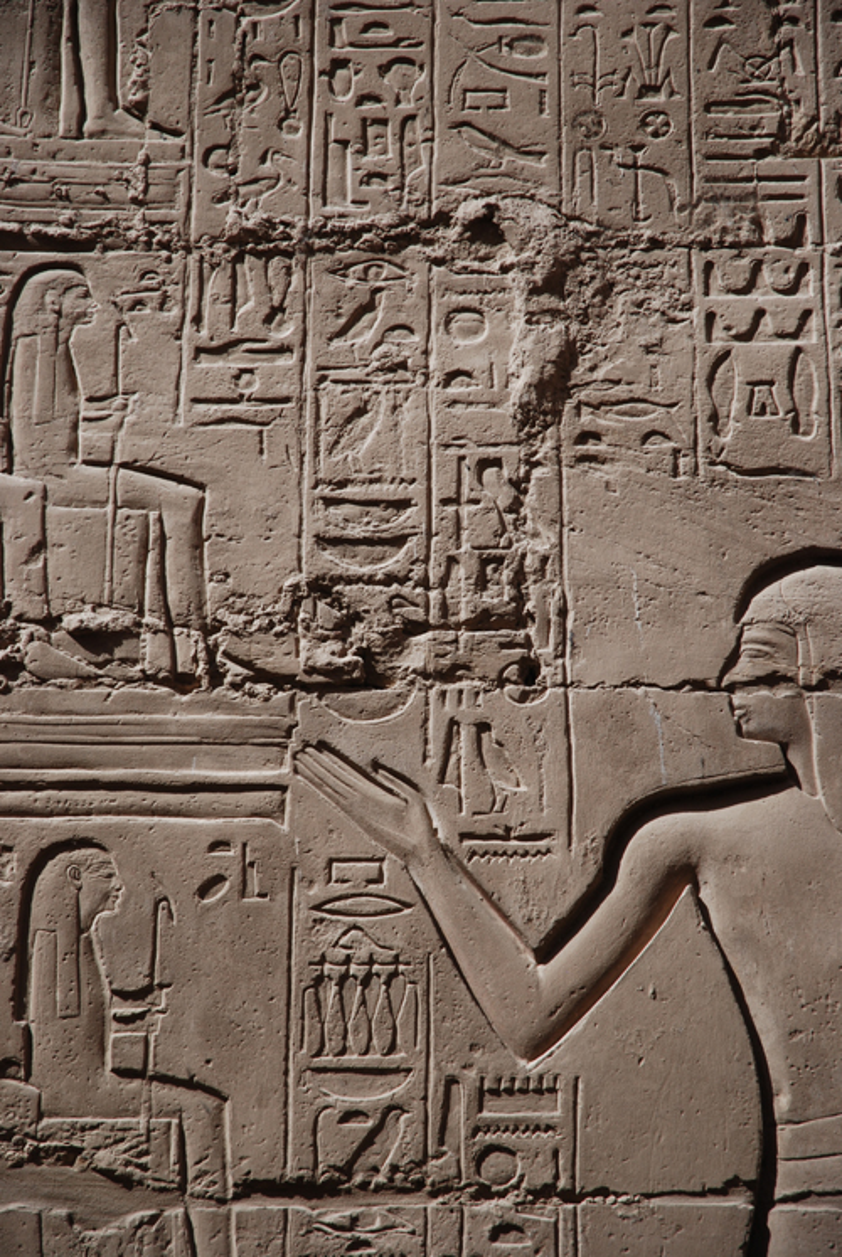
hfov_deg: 13.1
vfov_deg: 19.4
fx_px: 3673
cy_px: 628
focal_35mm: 105
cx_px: 421
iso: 200
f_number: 4.5
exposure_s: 1/320
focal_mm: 70
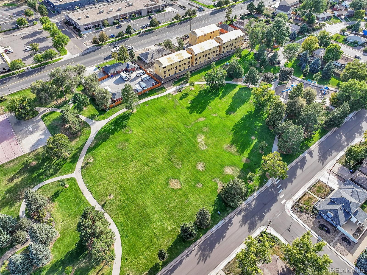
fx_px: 254
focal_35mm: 24
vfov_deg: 56.8
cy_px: 138
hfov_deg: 71.6
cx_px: 184
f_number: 4
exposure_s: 1/200
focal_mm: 12.29
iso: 100
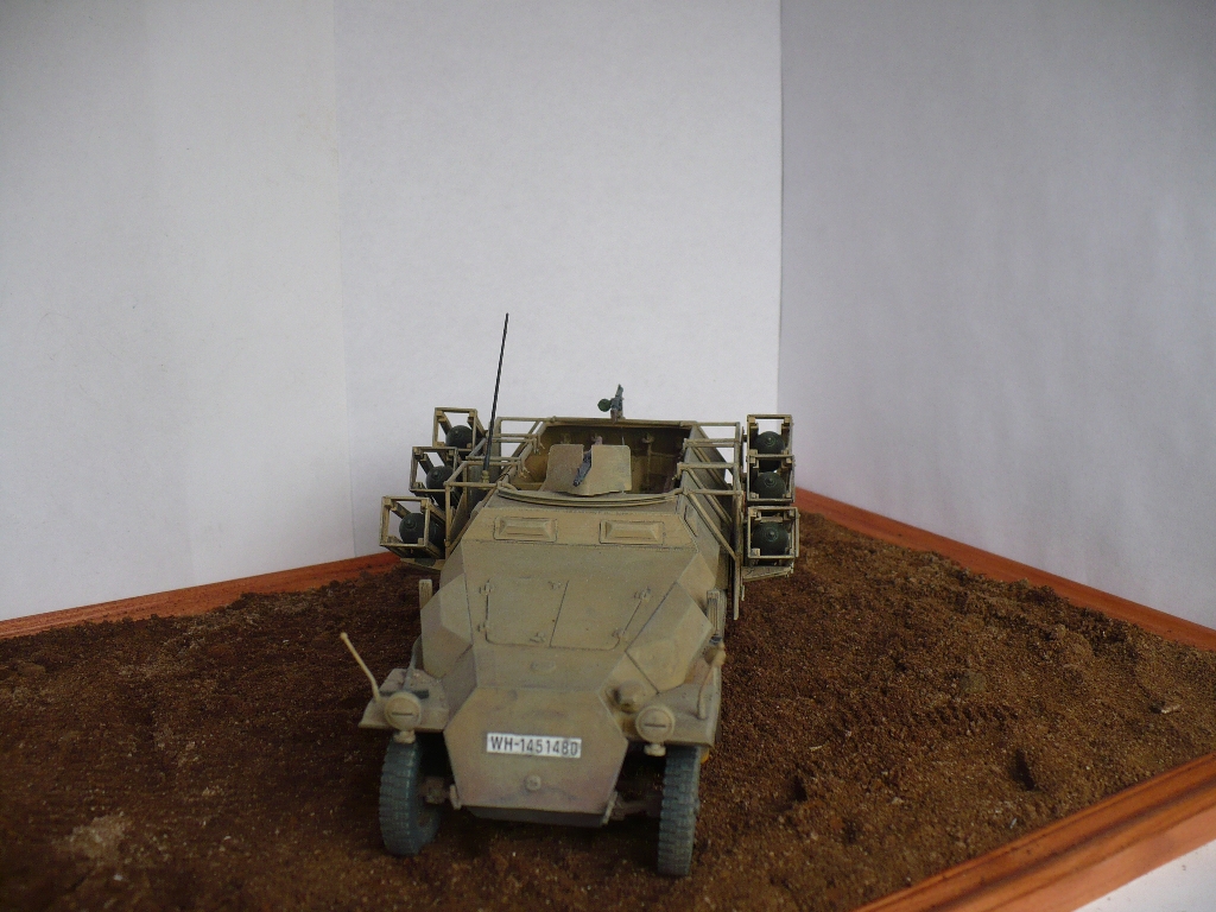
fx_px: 1300
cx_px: 608
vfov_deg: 38.7
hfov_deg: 50.1
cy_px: 456
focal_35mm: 37
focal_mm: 6.1
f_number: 2.8
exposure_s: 1/125
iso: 100
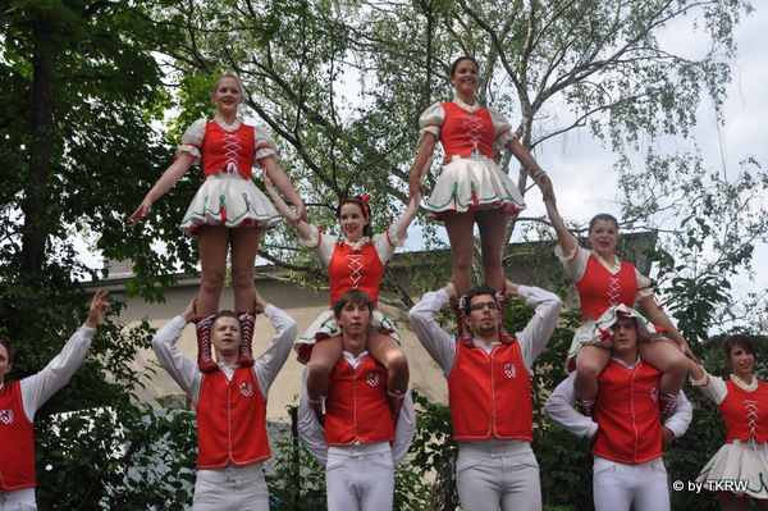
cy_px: 256
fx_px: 1119
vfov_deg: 25.7
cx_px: 384
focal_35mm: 52
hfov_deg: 37.9
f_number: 4
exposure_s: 1/1000
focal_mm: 35
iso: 400
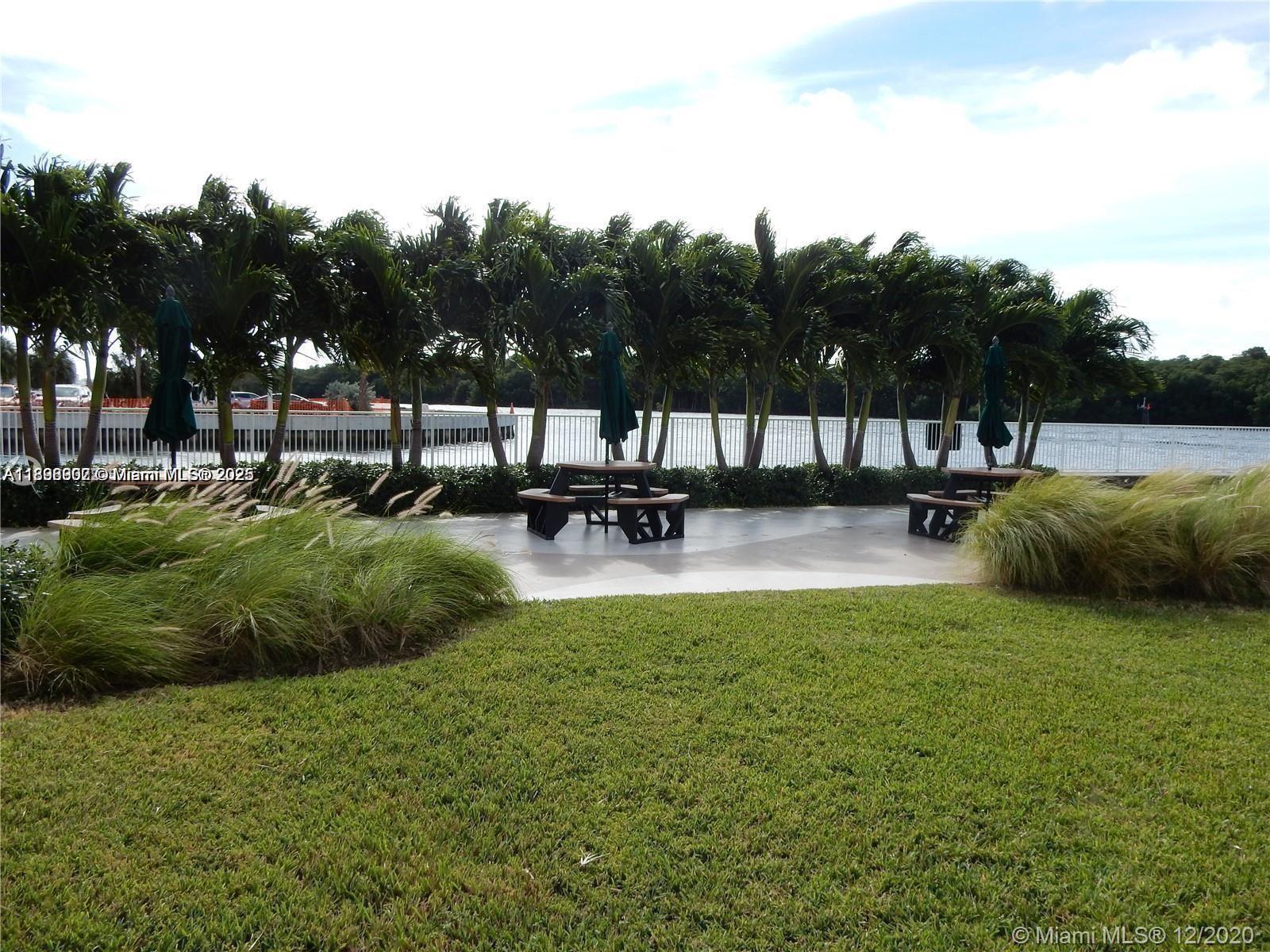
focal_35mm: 25
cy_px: 476
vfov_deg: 54.9
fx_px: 917
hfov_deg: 69.4
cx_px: 635
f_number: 3.7
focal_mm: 4.5
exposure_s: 1/1000
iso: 125
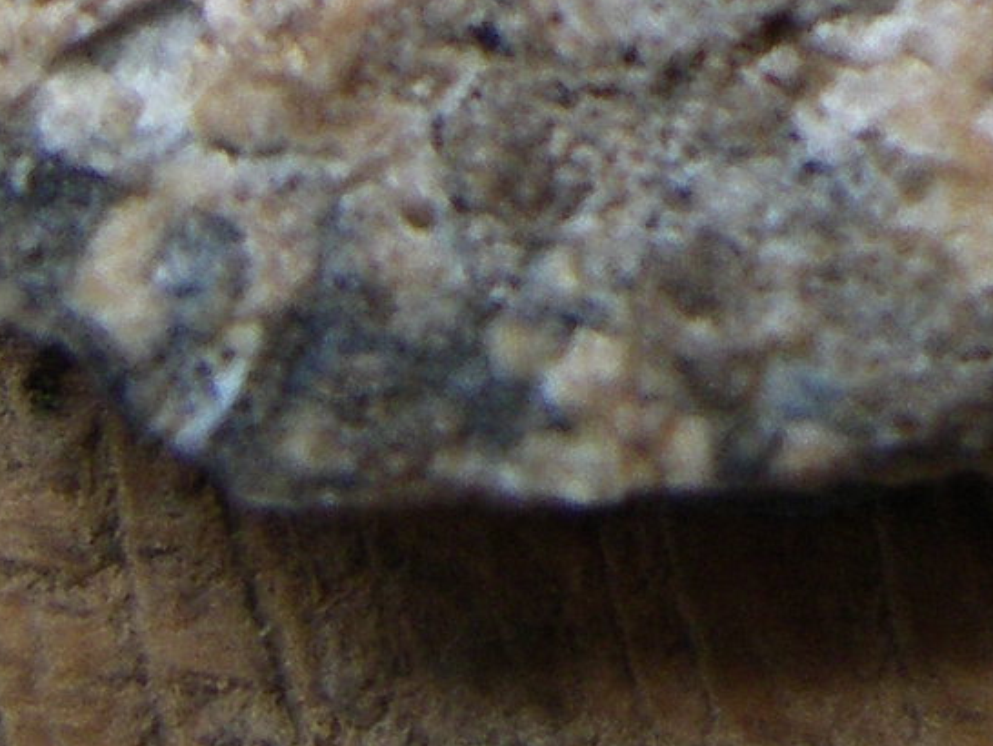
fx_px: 5941
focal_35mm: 207
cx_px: 1286
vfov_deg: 6.7
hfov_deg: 9.4
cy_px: -1266
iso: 125
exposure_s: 1/40
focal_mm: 7.8
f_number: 2.8
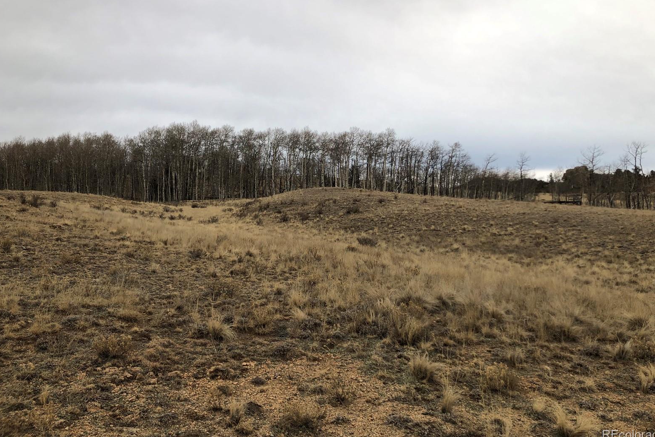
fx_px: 546
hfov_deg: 61.9
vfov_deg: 43.5
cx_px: 333
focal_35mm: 30
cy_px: 190
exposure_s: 1/172
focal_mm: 3.99
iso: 20
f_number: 1.8
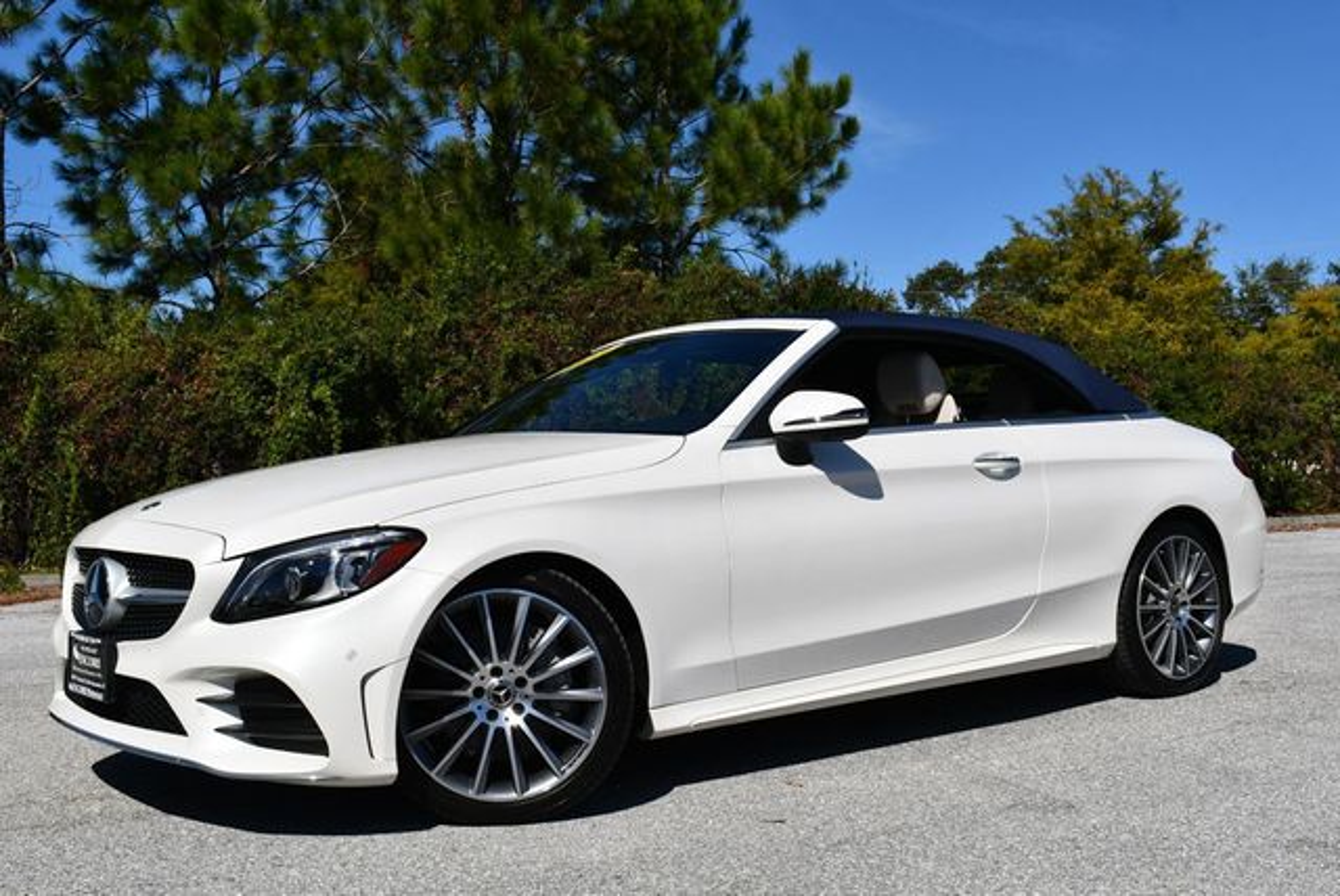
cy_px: 448
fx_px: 1639
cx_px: 670
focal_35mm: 44
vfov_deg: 30.6
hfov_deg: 44.5
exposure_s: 1/400
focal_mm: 22
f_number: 10
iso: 100
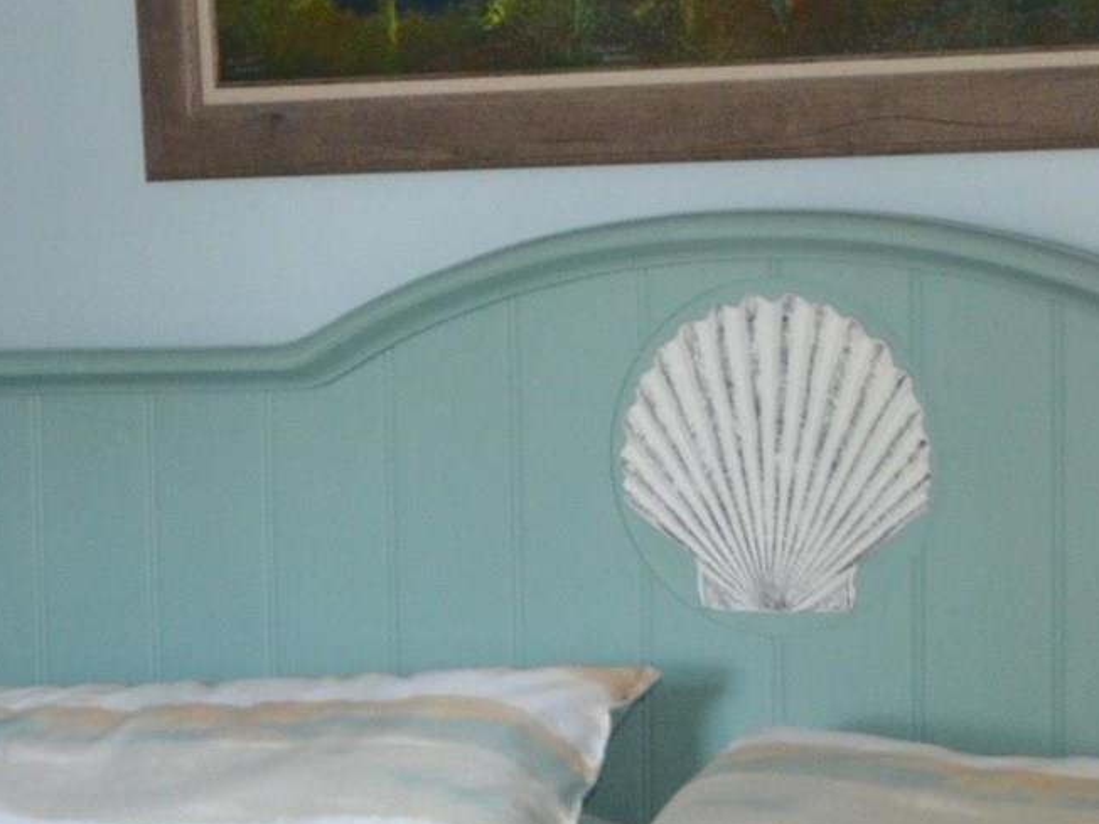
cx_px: 394
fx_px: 3873
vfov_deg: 12.1
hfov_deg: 16.1
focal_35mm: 122
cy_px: 714
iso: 800
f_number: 3.5
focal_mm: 18
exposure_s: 1/60
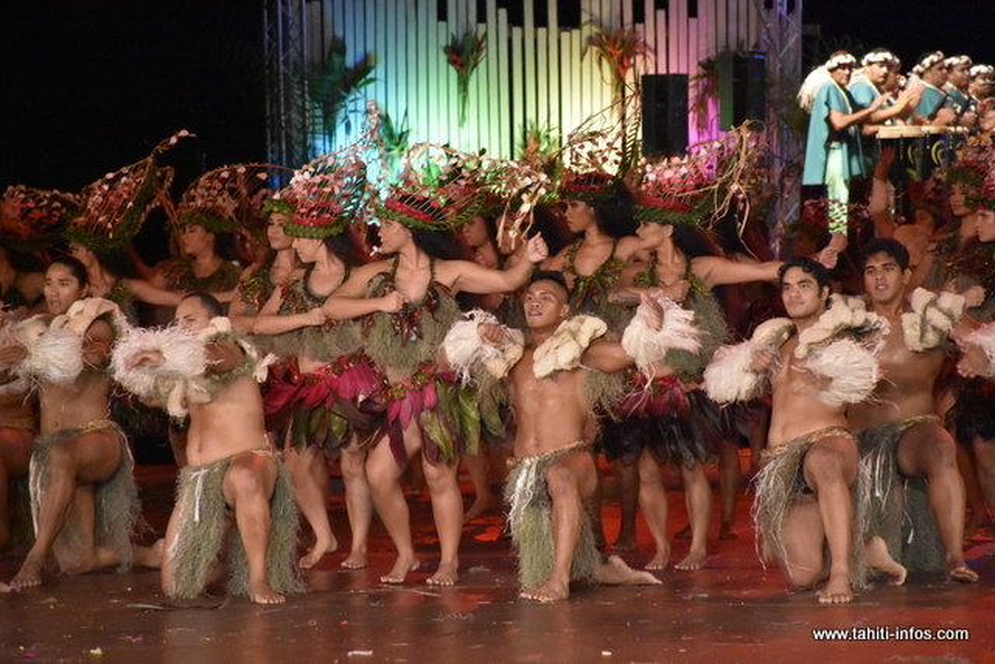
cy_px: 332
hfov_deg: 9.8
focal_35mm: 210
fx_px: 5805
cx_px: 498
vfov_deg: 6.5
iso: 12800
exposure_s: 1/250
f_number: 5.6
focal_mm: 140
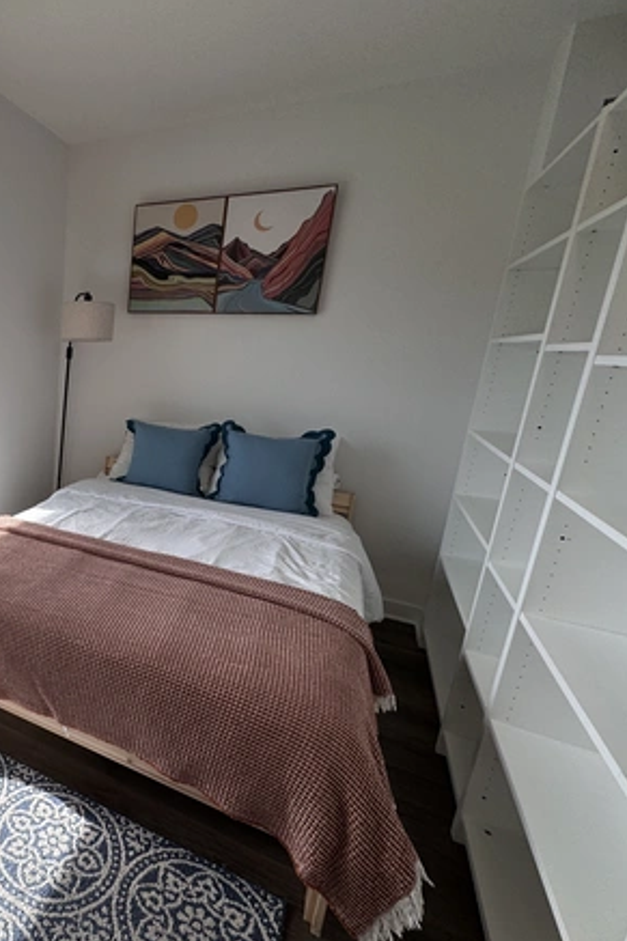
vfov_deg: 84.0
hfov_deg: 51.4
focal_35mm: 20
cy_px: 467
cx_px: 19
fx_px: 523
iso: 50
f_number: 2.2
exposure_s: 1/664
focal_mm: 2.22
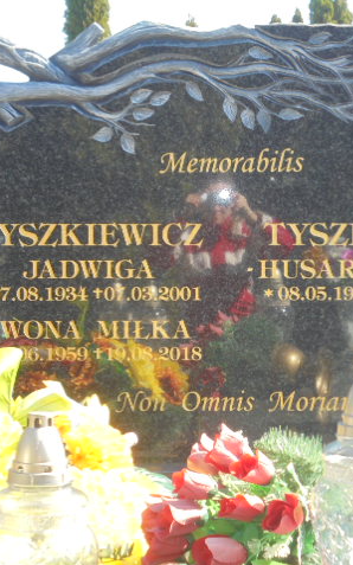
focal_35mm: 91
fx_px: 1401
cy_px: 283
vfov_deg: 22.8
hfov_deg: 14.3
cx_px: 227
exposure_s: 1/60
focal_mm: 11.5
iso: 100
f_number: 5.6
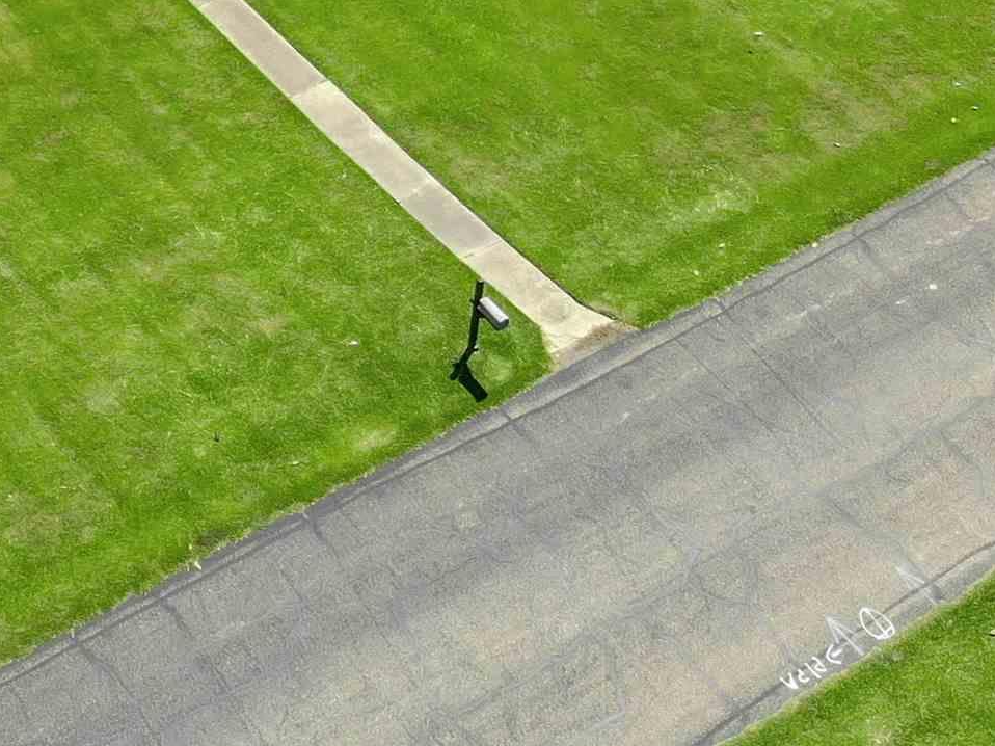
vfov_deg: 17.6
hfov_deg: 23.6
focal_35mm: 77
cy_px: -286
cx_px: -123
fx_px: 2213
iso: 100
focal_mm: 4.5
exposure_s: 1/593
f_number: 2.8
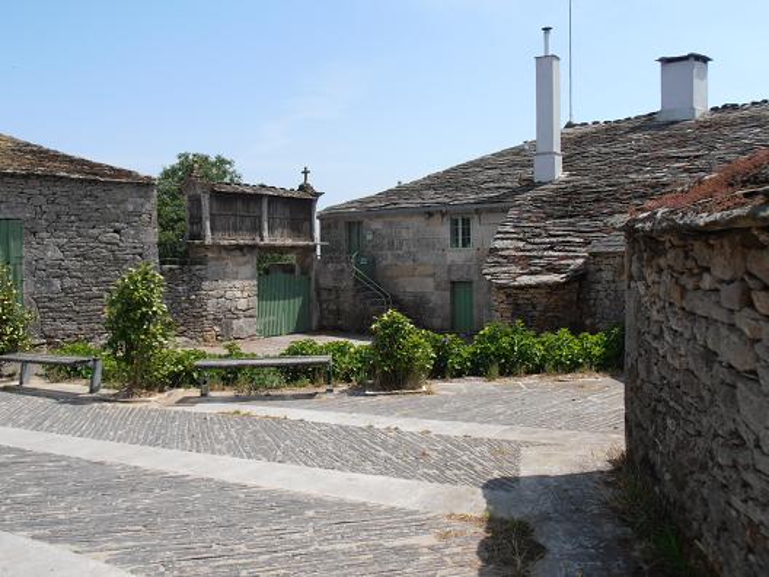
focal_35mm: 37
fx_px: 822
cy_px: 288
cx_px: 384
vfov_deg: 38.7
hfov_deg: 50.1
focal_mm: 6.61
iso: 80
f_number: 3.9
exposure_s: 1/800
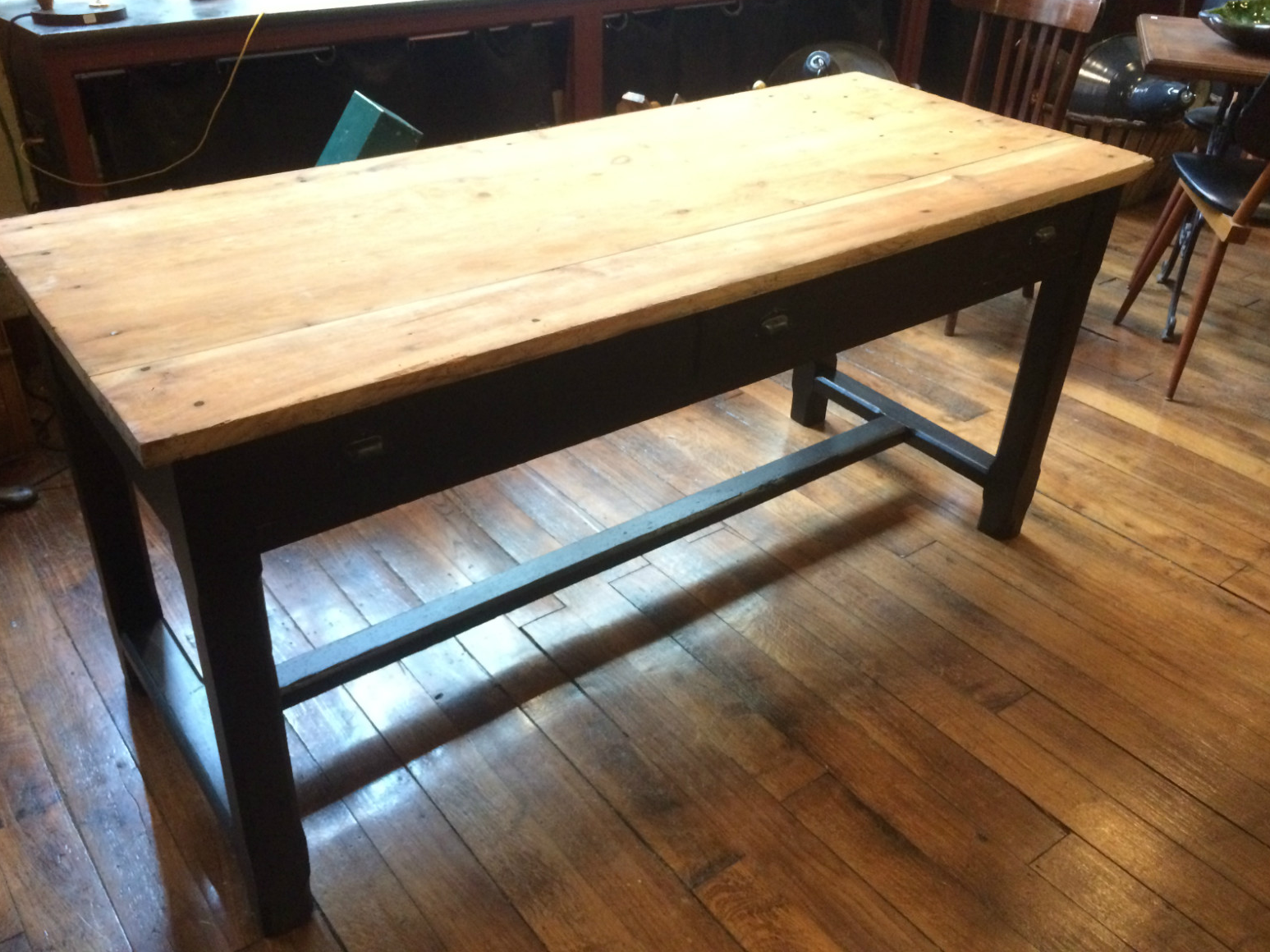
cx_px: 621
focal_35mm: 30
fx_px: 1101
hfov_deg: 60.0
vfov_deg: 46.8
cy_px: 460
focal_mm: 4.15
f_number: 2.2
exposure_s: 1/25
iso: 320
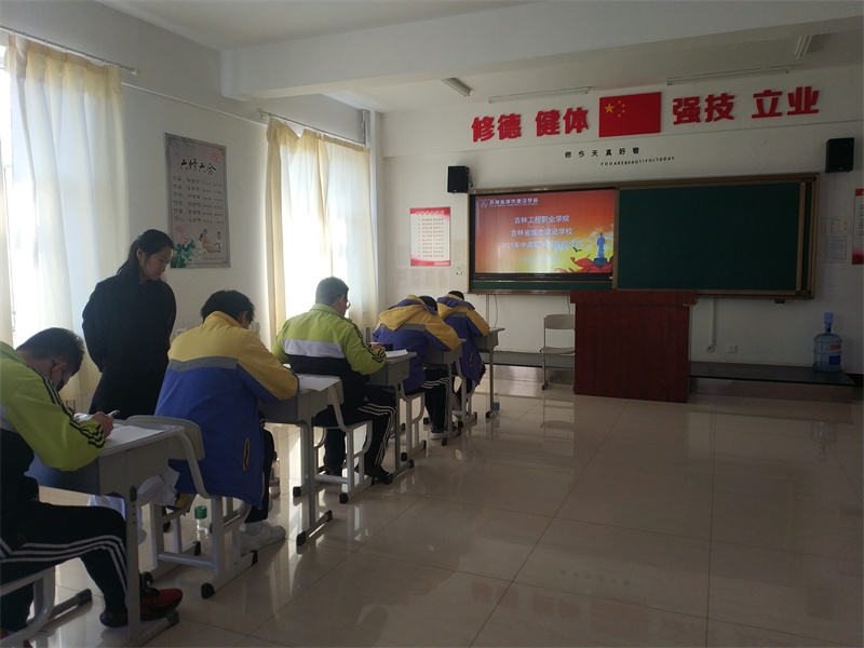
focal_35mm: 32
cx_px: 432
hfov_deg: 56.8
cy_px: 324
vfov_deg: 44.2
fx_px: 799
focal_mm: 4.5
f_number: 2
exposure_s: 1/100
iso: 158
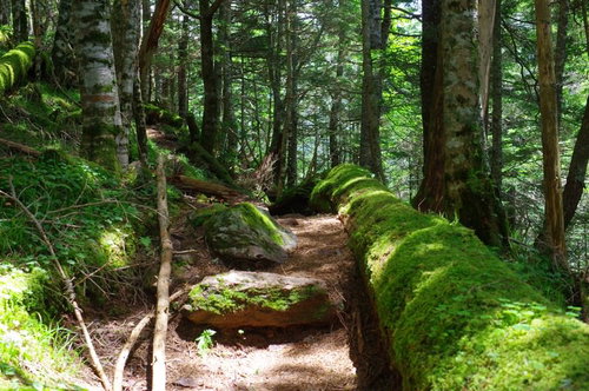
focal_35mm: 52
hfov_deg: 38.2
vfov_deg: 25.9
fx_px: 850
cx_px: 294
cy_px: 196
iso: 400
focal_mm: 35
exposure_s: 1/80
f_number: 6.3
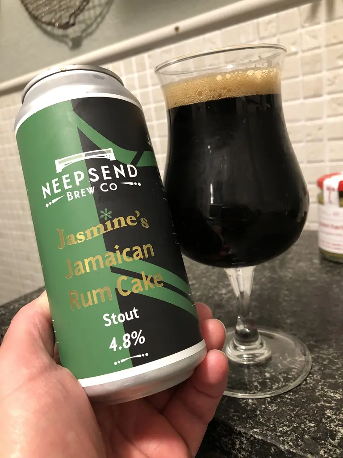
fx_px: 370
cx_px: 172
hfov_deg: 49.7
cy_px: 229
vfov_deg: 63.4
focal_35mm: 28
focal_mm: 3.99
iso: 100
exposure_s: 1/9
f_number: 1.8
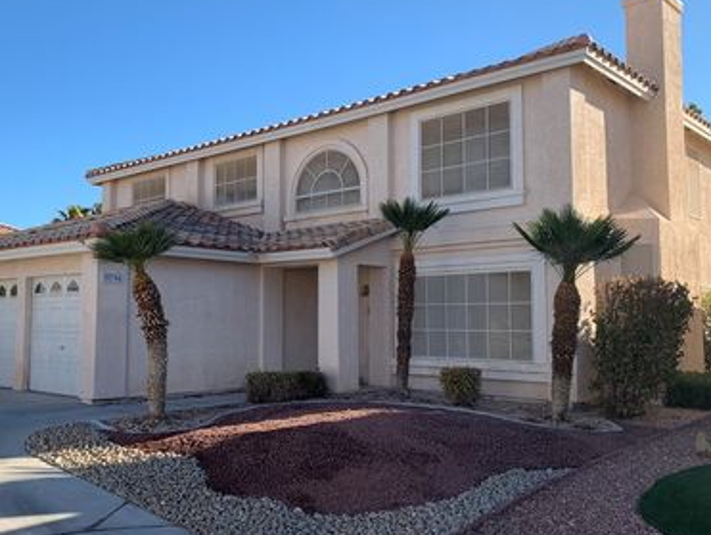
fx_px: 720
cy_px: 273
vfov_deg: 40.8
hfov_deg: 52.3
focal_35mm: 35
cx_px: 295
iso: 25
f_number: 1.8
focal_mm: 4.25
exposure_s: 1/1190
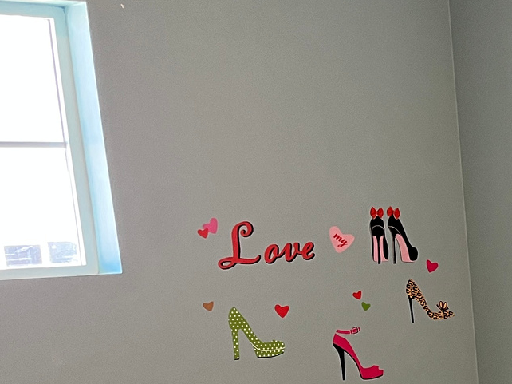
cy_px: 445
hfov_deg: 20.4
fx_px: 1227
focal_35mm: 83
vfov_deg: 17.1
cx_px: 751
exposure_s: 1/60
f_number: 1.6
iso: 125
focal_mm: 5.1
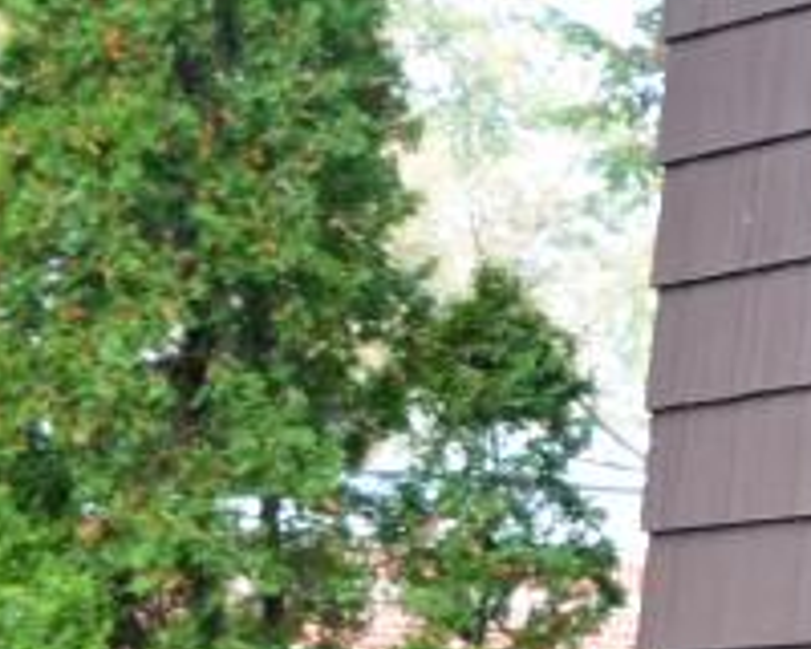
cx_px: 2838
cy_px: 306
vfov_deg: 4.4
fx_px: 8497
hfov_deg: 5.1
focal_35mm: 354
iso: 200
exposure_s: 1/80
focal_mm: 30
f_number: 4.5
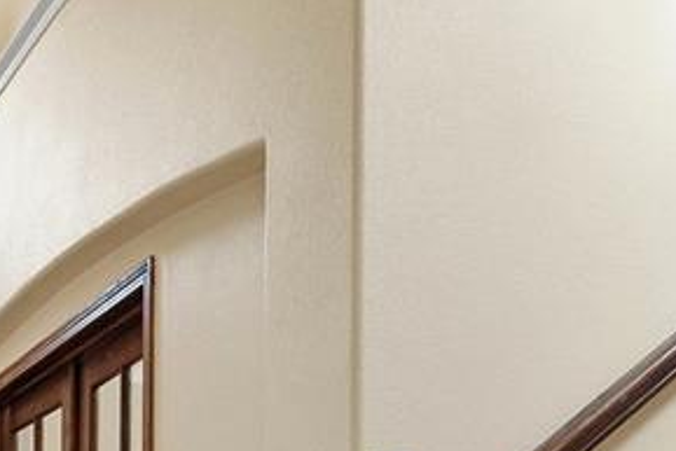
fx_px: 1597
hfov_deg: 23.7
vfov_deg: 14.7
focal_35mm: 85
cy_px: 715
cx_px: 196
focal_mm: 16
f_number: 8
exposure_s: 1/800
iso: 1600
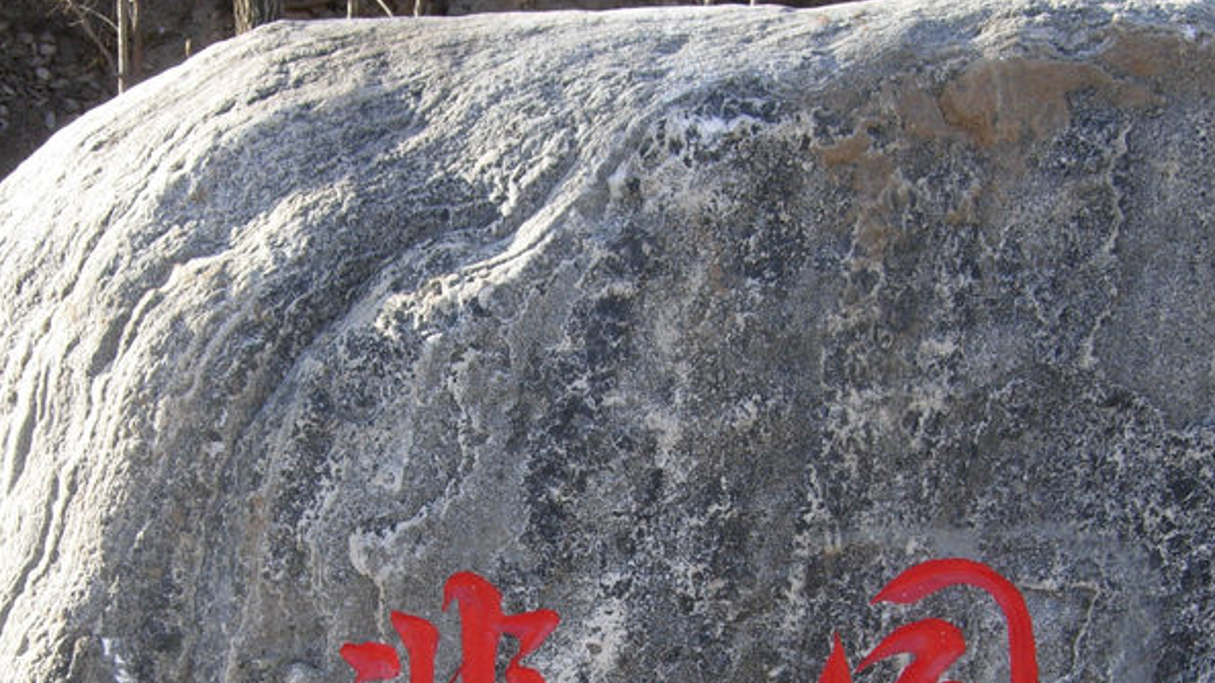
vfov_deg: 18.0
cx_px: 646
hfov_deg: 31.9
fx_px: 2126
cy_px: 613
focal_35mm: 66
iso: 50
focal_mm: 7.5
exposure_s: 1/152
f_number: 3.8
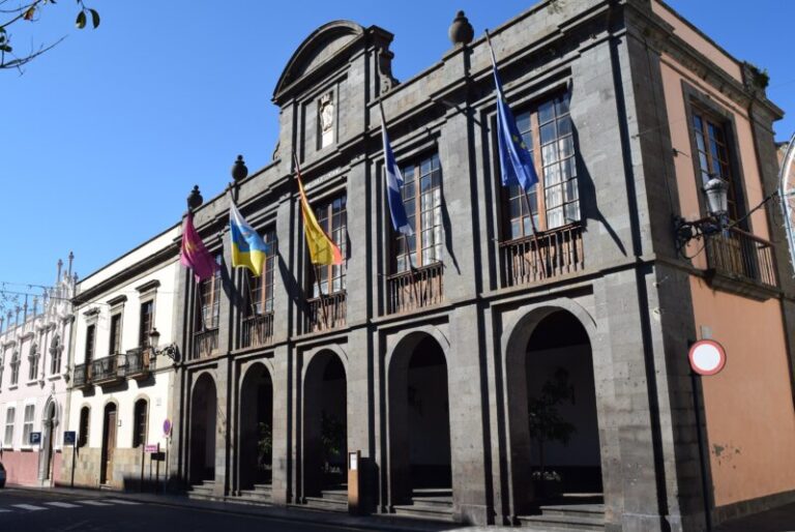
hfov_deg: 61.9
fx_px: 663
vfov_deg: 43.7
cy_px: 266
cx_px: 398
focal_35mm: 30
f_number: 10
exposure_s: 1/400
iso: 200
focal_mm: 20
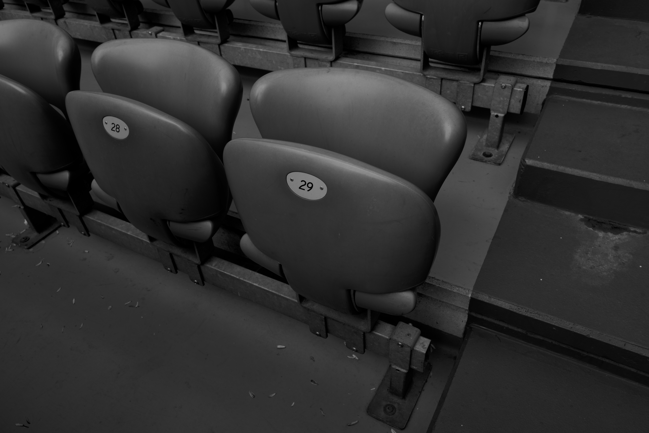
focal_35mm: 28
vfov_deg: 46.4
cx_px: 324
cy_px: 216
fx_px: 505
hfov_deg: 65.5
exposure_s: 1/125
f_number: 8
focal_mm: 28
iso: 200
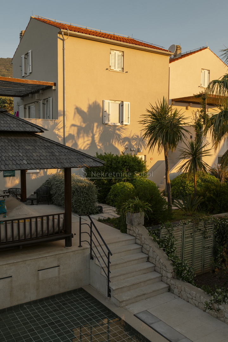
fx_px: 332
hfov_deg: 37.9
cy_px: 171
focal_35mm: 35
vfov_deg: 54.4
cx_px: 114
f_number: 8
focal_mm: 35
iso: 200
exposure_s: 1/80
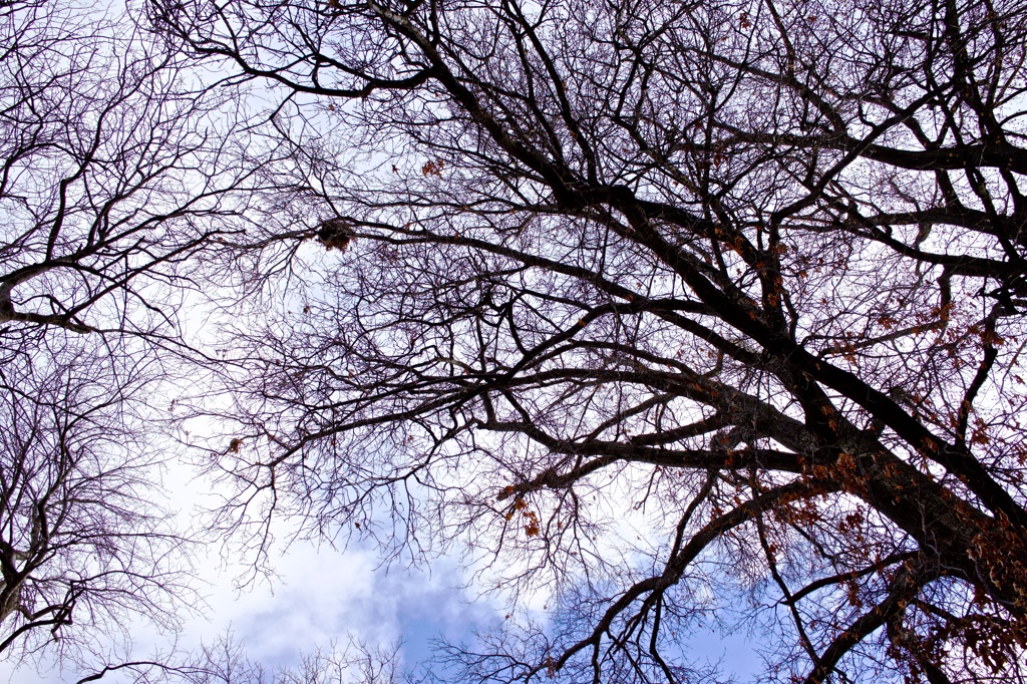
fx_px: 998
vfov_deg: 37.8
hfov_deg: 54.4
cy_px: 342
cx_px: 514
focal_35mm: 35
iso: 100
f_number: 8
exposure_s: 1/400
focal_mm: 35
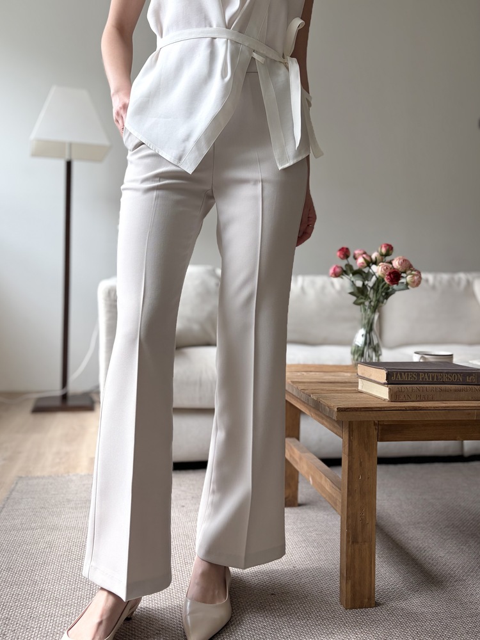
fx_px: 481
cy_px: 320
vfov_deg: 67.3
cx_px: 240
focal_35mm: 26
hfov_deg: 53.1
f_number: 1.6
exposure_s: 1/346
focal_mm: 5.96
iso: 50
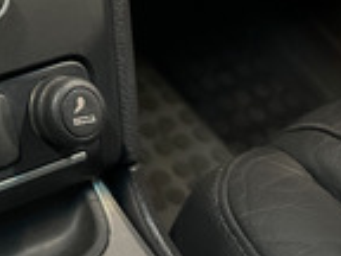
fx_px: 985
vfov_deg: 13.7
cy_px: -156
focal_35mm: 100
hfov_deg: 17.7
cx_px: -166
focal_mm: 6.86
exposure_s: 1/30
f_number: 1.78
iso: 1600
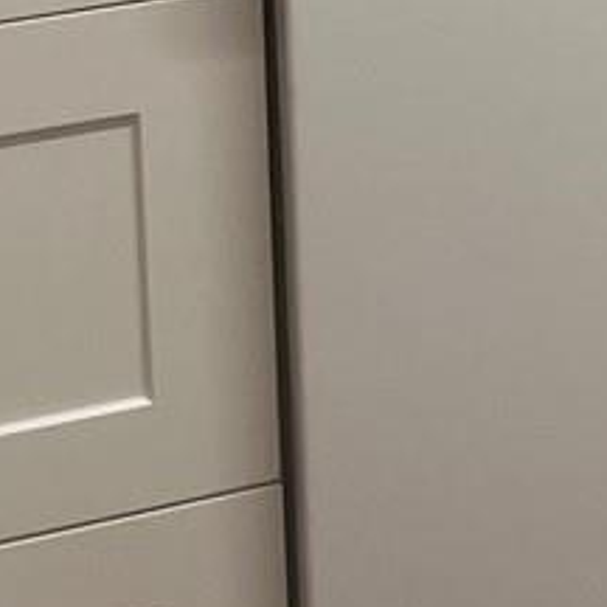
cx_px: 1725
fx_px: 3373
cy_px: -773
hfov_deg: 8.7
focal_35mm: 170
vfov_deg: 9.3
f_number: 1.6
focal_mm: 5.1
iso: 64
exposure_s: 1/60
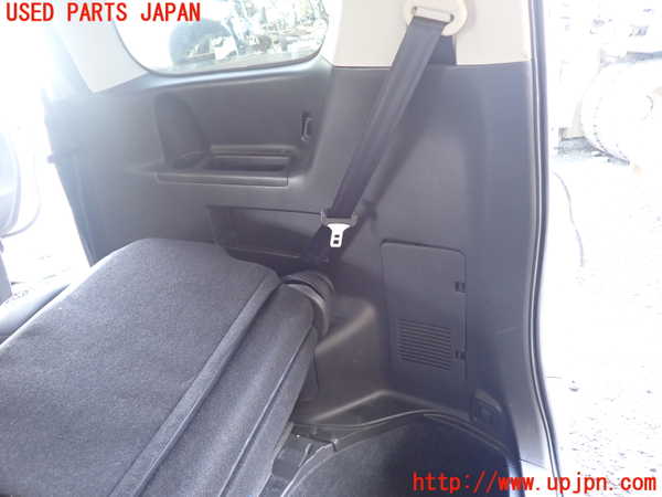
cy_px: 248
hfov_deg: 69.4
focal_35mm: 25
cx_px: 331
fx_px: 478
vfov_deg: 54.9
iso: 320
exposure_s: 1/30
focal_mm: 4.5
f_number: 2
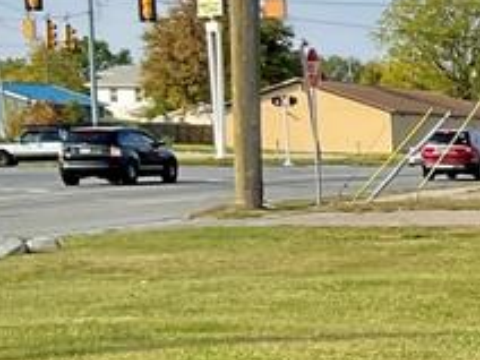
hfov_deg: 12.1
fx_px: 1941
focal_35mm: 140
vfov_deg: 10.4
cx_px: 1032
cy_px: 426
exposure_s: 1/1490
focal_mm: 3
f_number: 1.8
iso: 16
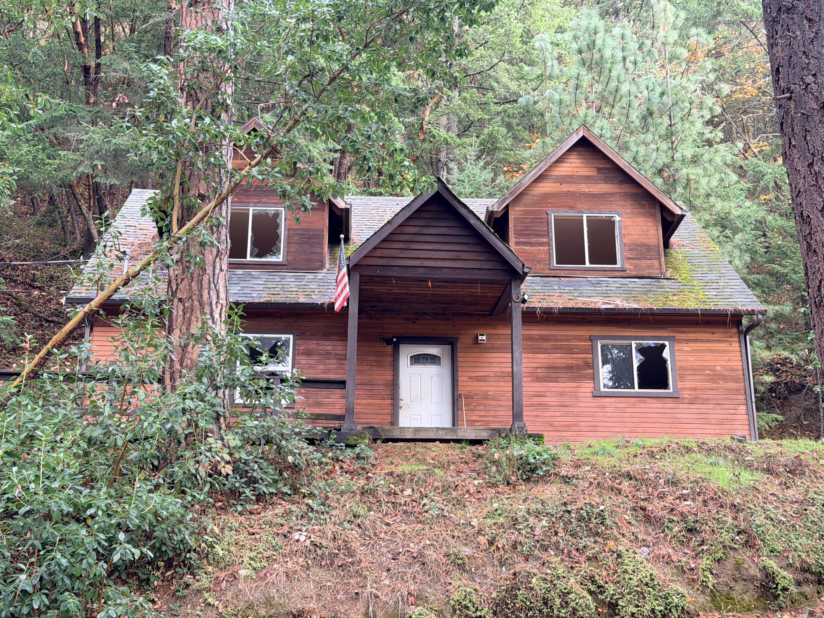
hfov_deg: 39.7
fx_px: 1143
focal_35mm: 48
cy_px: 309
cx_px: 412
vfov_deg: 30.3
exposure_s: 1/92
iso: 100
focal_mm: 6.76
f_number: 1.78
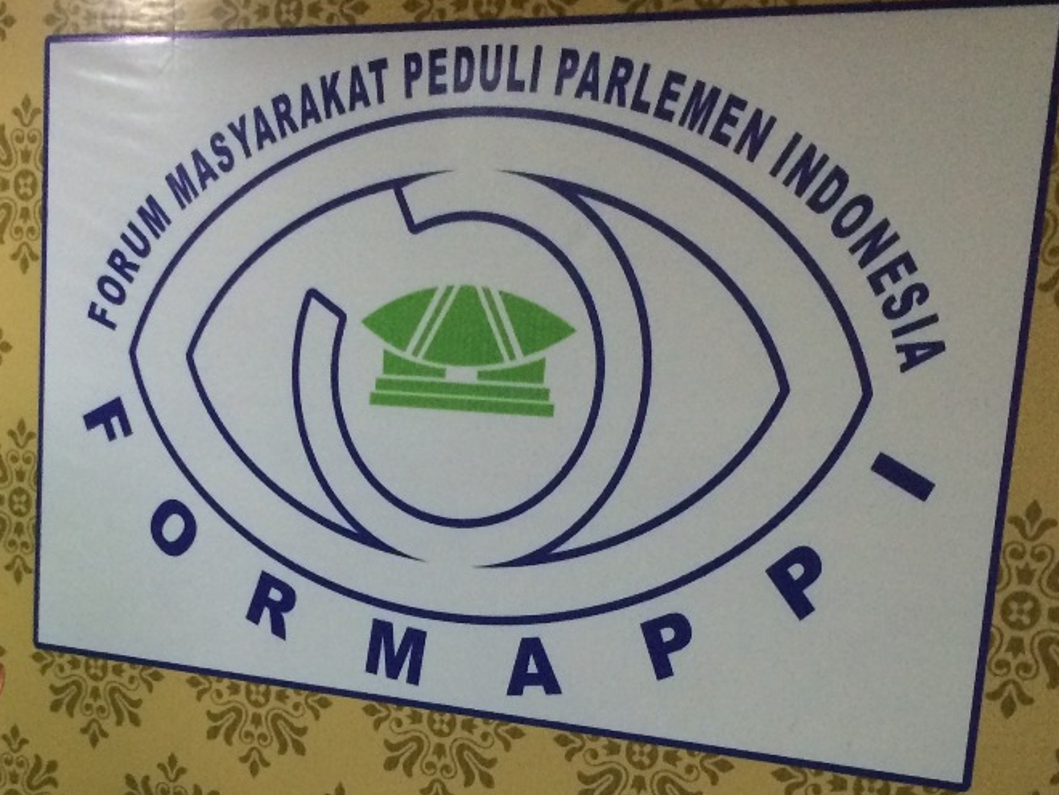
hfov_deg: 41.1
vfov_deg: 31.8
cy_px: 567
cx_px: 297
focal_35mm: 45
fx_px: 1377
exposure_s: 1/33
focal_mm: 4.15
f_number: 2.2
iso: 250
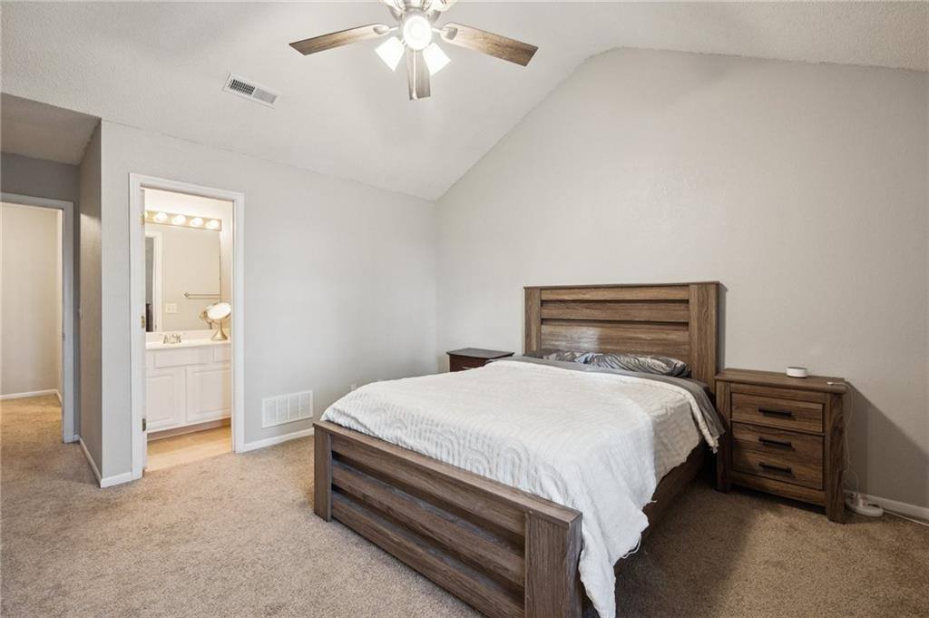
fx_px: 413
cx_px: 464
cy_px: 309
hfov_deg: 96.8
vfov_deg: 73.7
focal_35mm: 16
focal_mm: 16
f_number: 6.3
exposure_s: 1/30
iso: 640
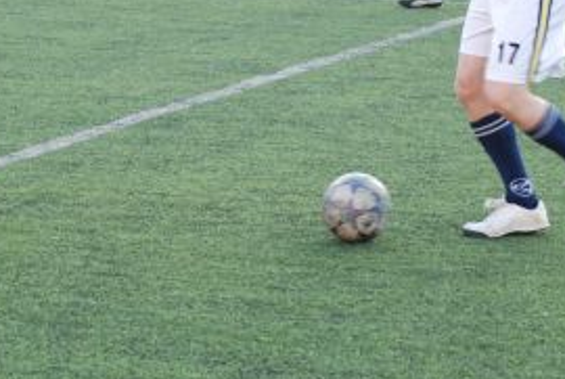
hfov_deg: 11.5
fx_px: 2798
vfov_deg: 7.7
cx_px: 207
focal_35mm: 178
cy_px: 36
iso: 1000
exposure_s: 1/160
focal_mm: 50
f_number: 6.3
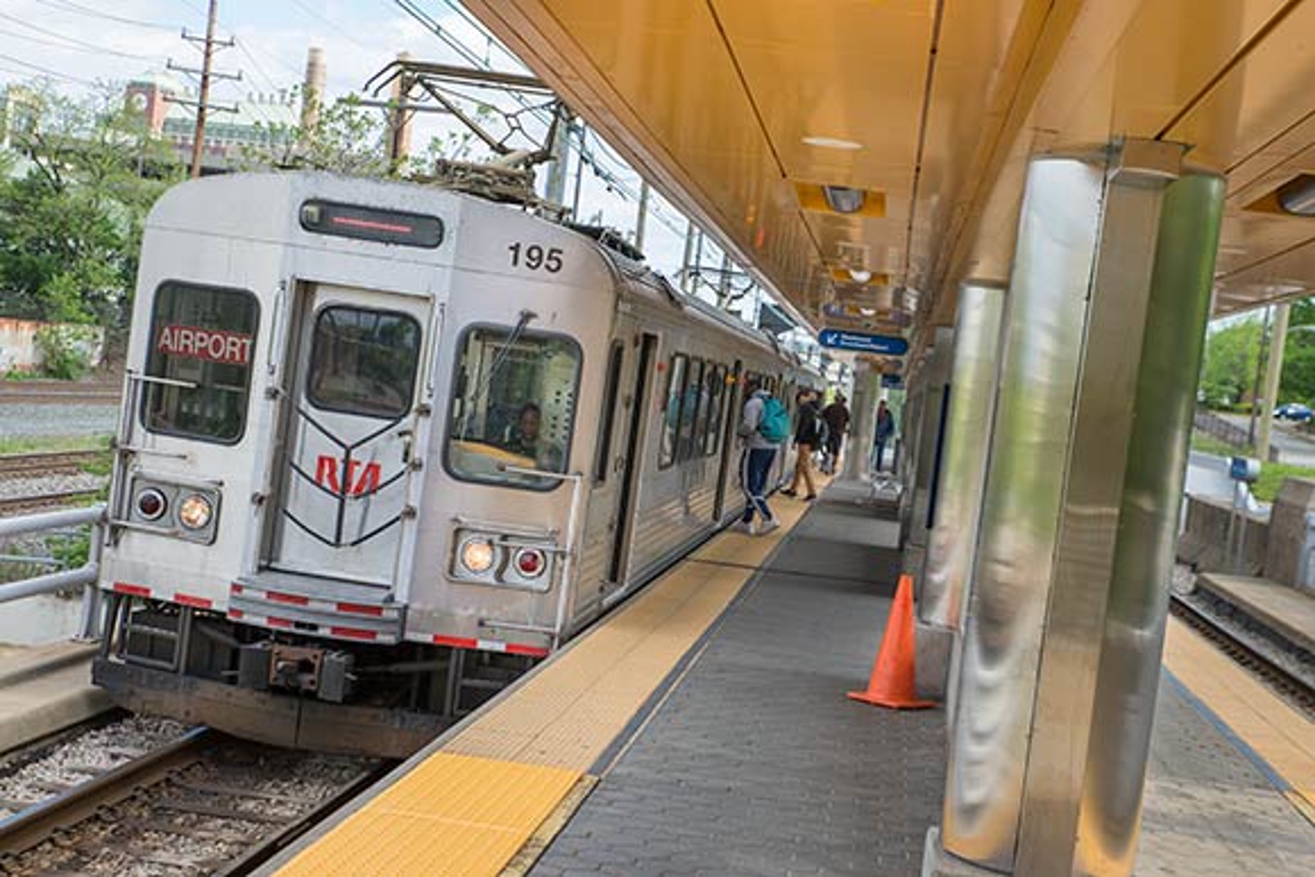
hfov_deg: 39.6
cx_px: 658
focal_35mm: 50
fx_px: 1827
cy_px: 438
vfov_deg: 27.0
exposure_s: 1/500
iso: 200
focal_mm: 50
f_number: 8
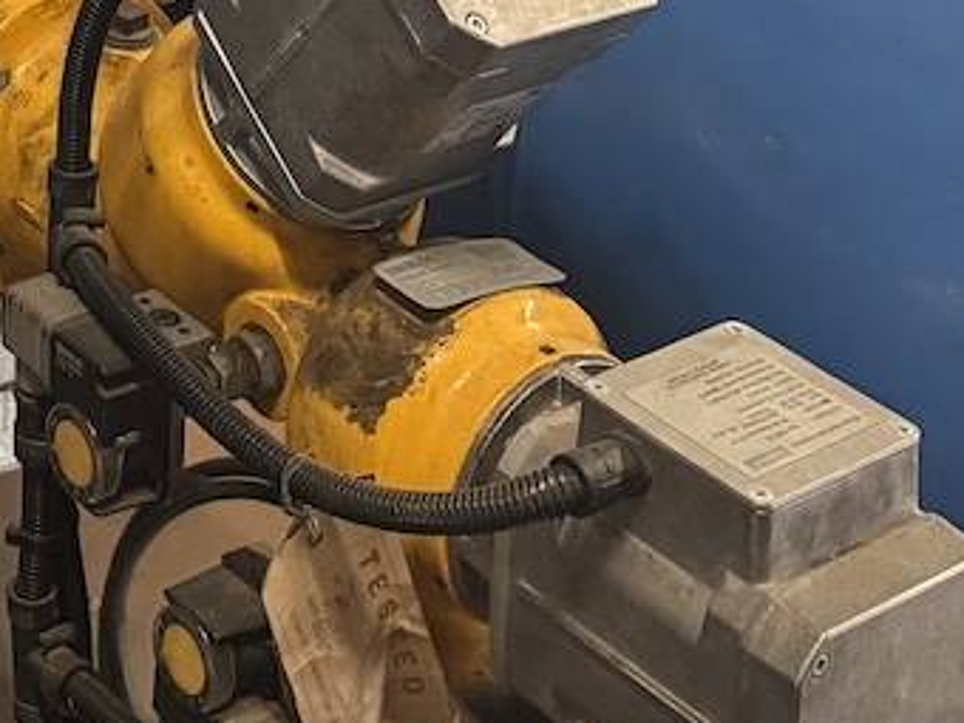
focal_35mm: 106
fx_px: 2952
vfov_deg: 12.0
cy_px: -861
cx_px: -193
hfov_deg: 17.7
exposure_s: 1/50
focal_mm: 6.76
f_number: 1.78
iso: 400
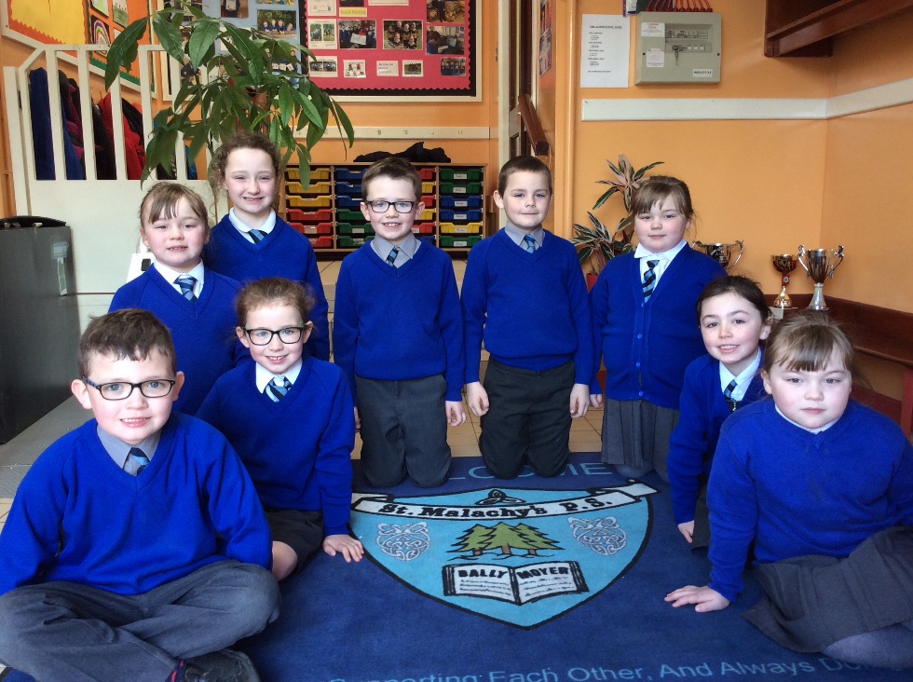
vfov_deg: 44.1
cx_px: 456
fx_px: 843
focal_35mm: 32
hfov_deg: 56.9
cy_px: 341
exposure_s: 1/25
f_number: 2.4
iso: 32
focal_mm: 3.3
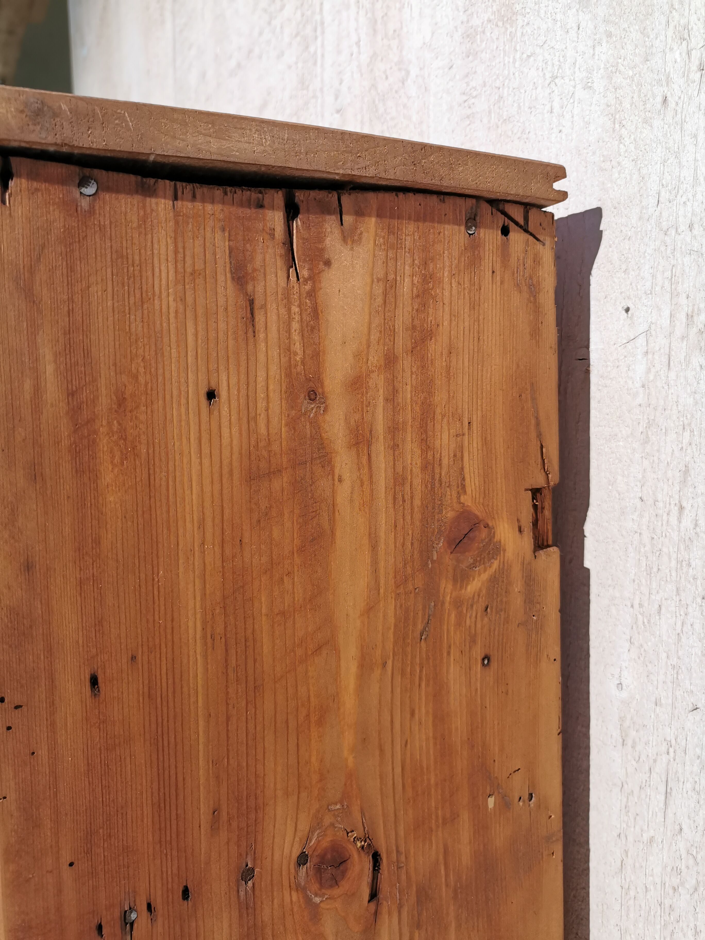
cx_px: 352
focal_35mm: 27
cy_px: 470
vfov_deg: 65.3
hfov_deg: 51.4
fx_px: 733
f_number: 1.8
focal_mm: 5.58
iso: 125
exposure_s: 1/100
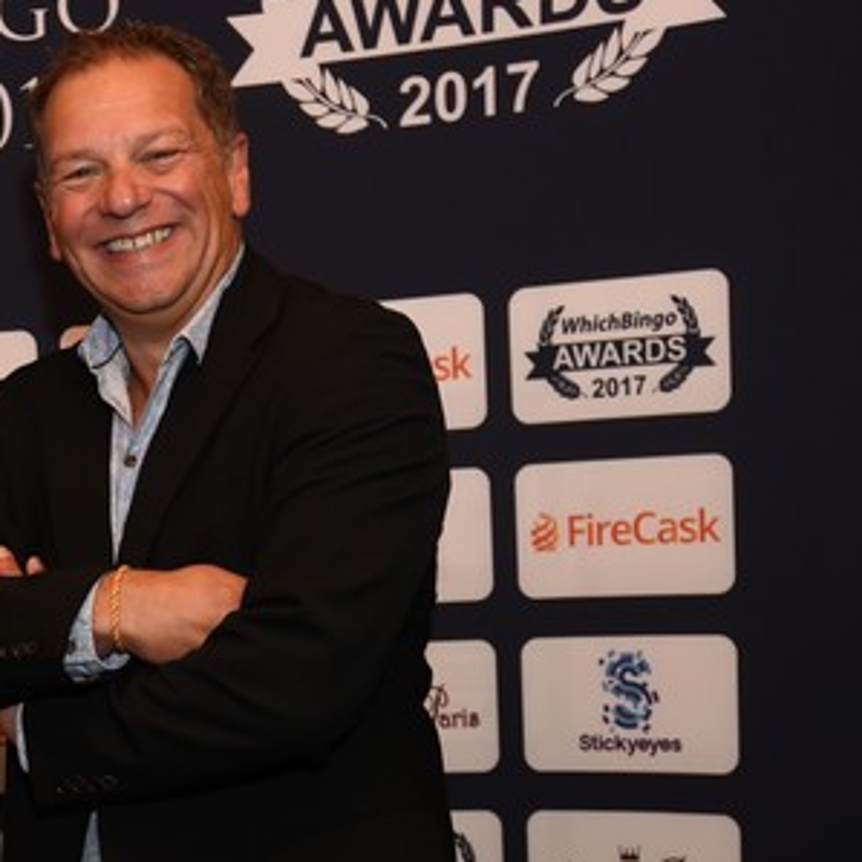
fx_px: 1859
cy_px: 577
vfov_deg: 26.0
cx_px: -150
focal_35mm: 66
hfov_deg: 23.9
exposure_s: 1/40
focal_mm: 29
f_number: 4.5
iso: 1600
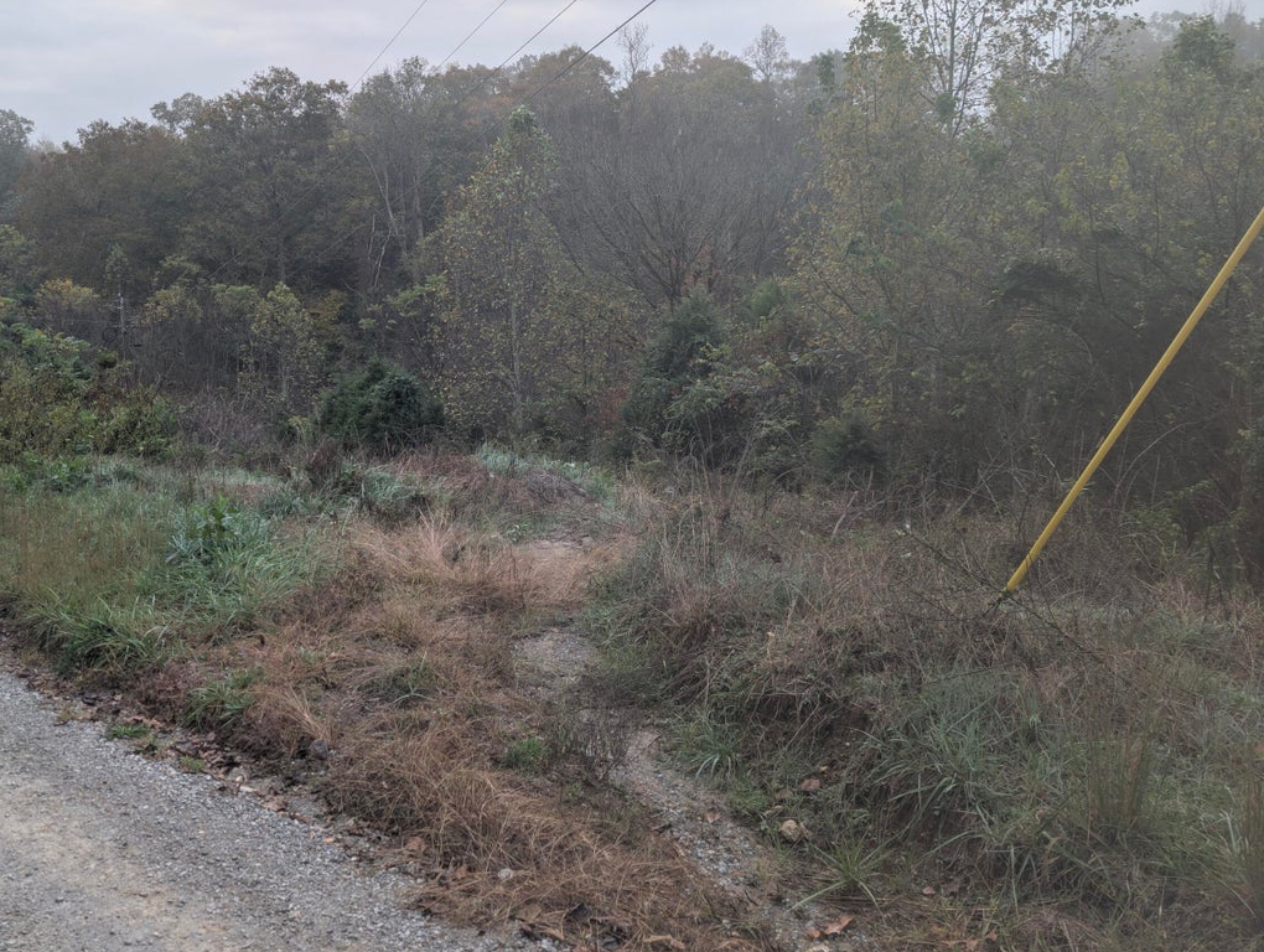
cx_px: 463
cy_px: 421
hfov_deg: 56.0
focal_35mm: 32
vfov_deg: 44.2
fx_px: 1170
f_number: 1.68
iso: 19
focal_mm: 6.9
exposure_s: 1/108
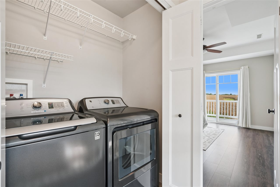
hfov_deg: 96.7
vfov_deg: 73.7
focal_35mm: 16
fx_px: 124
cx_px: 140
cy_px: 94
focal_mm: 16
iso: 400
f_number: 10
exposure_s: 1/8
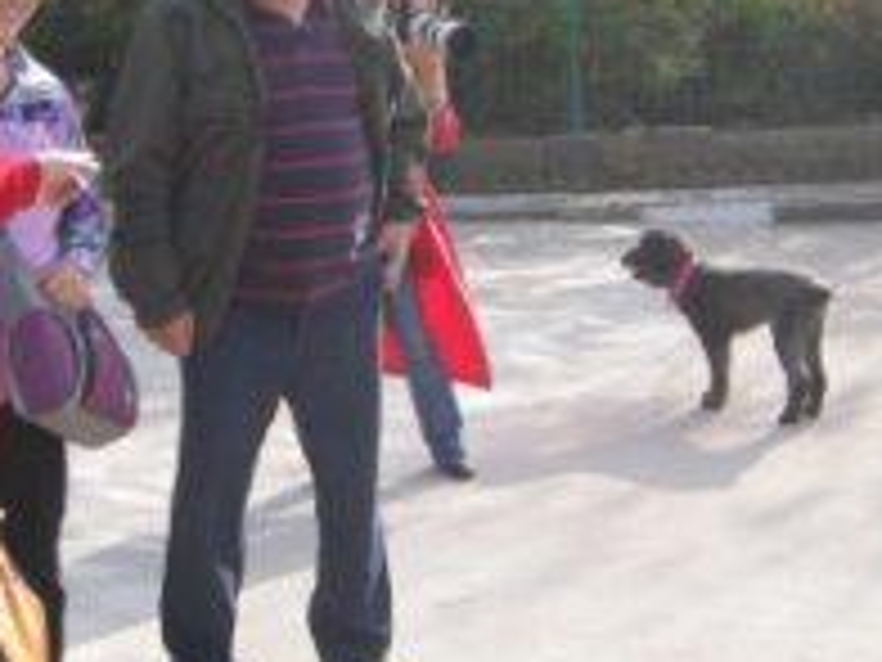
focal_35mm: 80
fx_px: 2038
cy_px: 104
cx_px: 351
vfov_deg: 18.2
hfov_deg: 24.4
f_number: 4.3
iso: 64
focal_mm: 7.5
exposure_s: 1/148
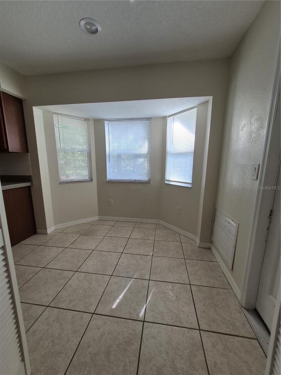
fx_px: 141
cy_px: 188
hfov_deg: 89.9
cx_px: 140
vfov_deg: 106.2
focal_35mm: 13
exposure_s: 1/100
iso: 200
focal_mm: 1.74
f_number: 2.2
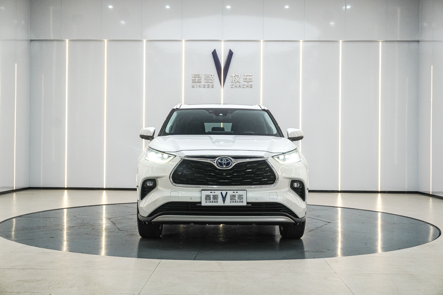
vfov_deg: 30.8
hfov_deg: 45.0
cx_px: 222
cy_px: 148
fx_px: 535
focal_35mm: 44
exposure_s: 1/80
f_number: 6.3
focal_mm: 29
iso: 640
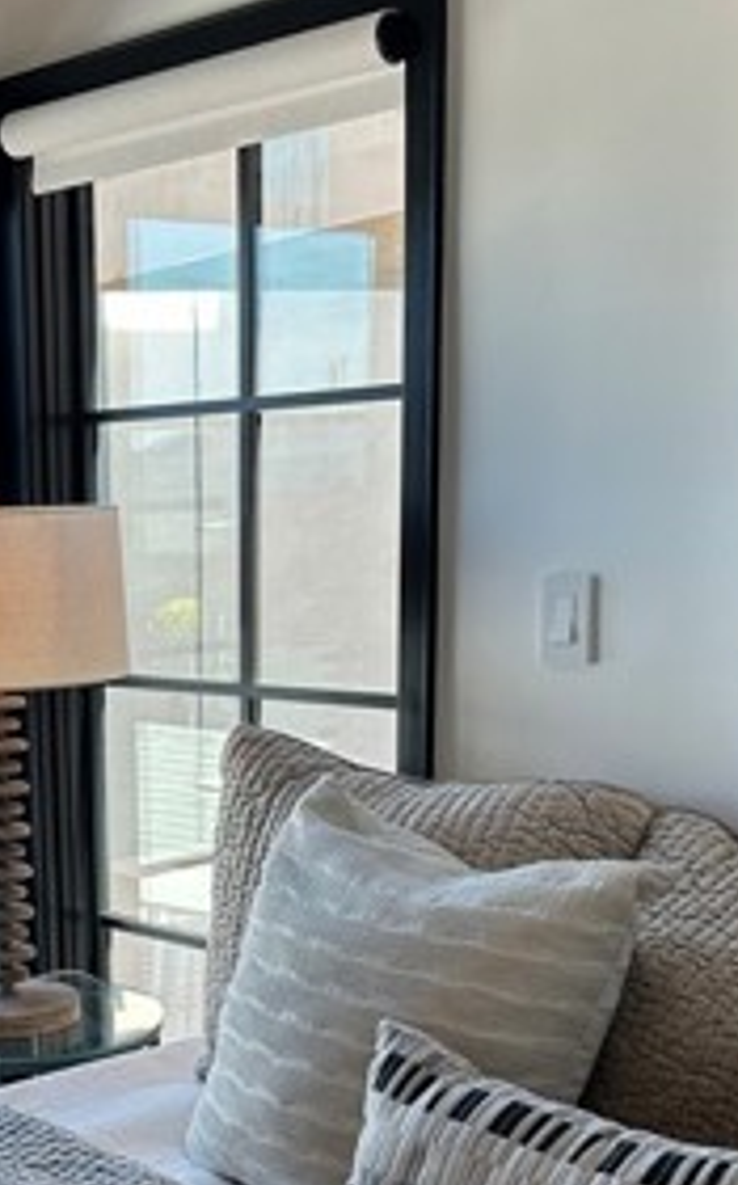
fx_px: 1871
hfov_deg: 21.5
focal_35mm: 58
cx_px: -8
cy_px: 919
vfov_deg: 34.2
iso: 64
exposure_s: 1/190
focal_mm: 6.86
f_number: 1.78
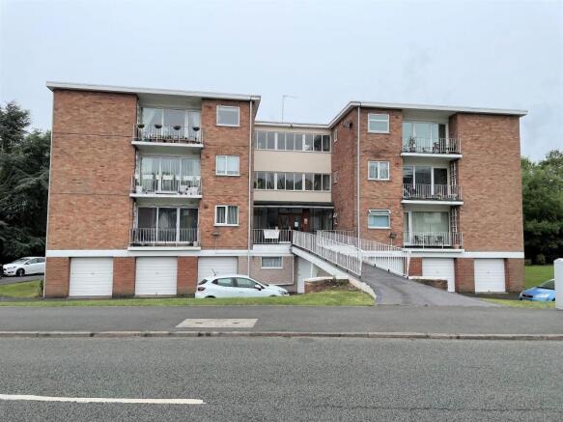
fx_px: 423
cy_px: 211
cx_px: 282
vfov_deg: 53.0
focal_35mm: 26
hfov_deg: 67.3
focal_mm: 4.2
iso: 32
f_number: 1.6
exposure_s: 1/1887
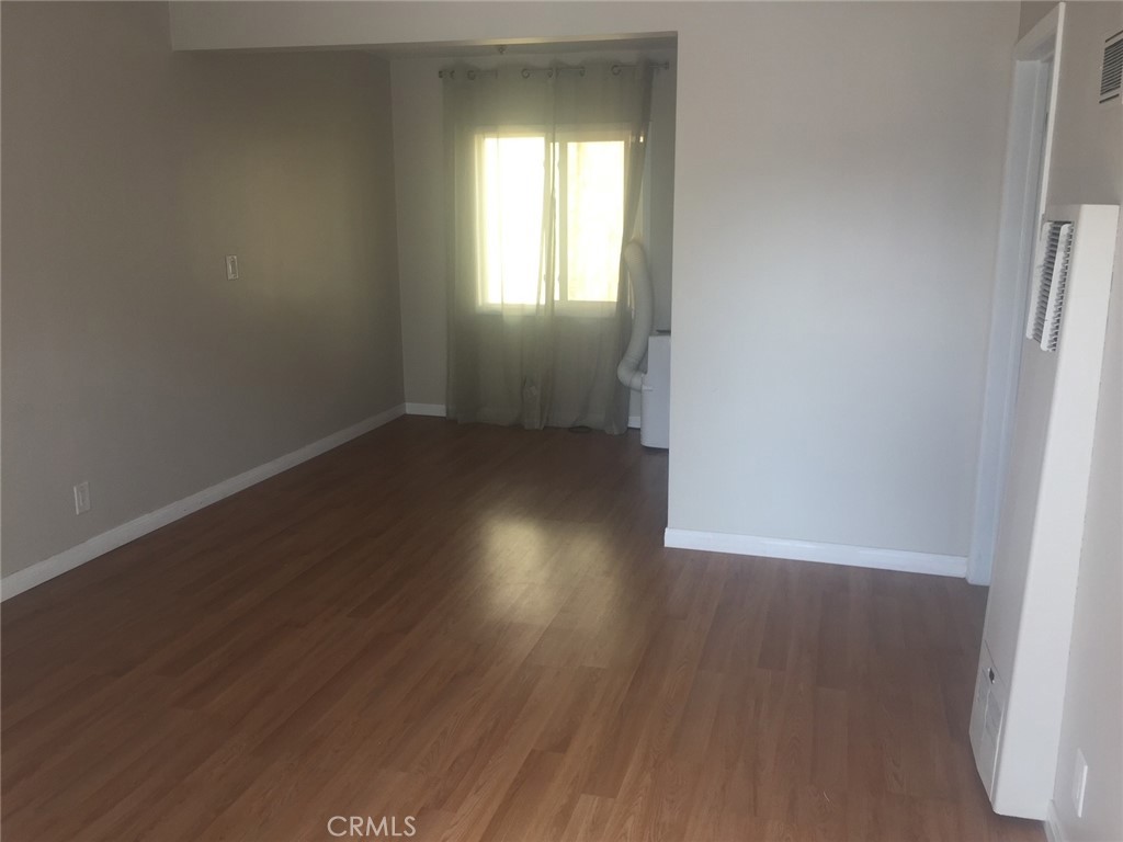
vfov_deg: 48.2
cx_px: 562
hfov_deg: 61.7
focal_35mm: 29
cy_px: 421
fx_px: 941
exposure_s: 1/120
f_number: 2.2
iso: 40
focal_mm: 4.15
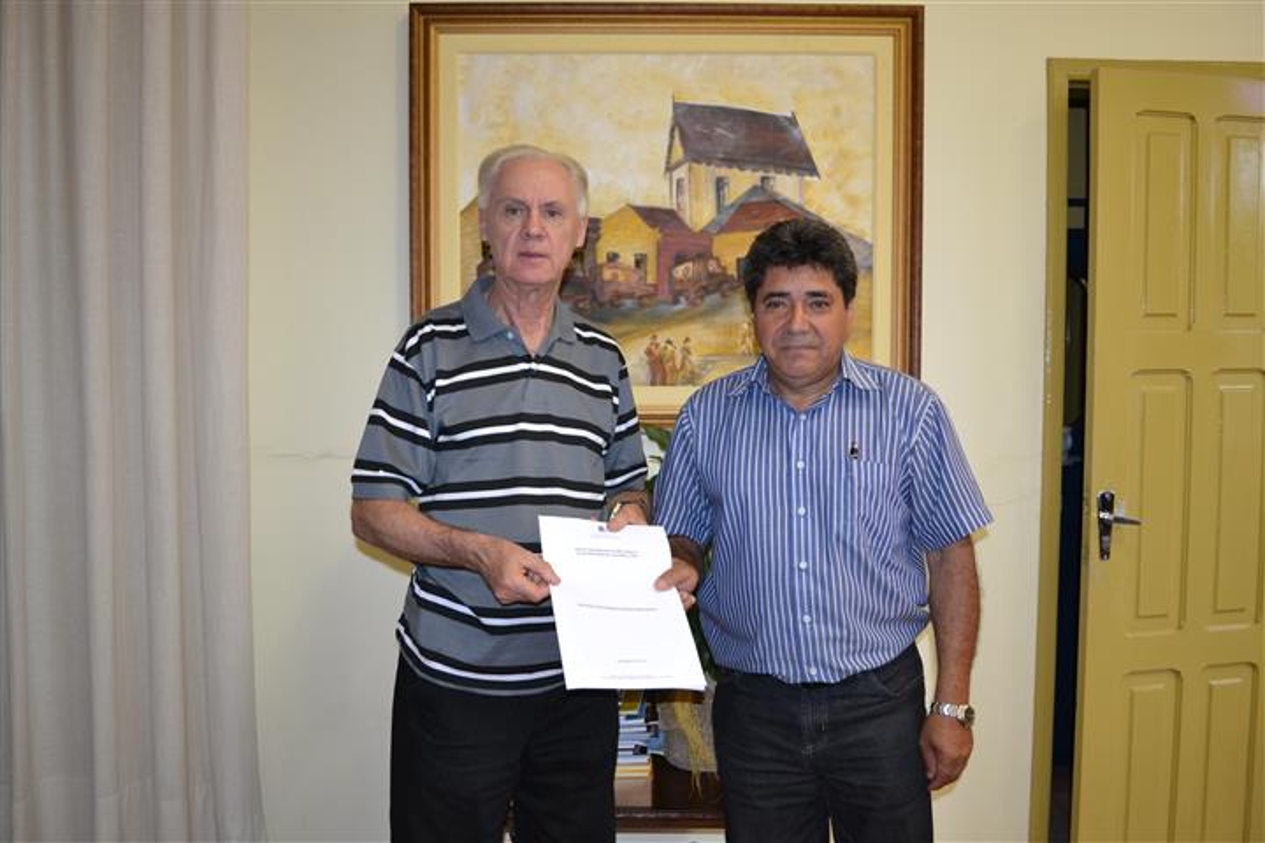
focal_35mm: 30
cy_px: 422
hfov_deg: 61.9
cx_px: 632
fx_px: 1054
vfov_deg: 43.6
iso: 1000
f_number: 3.8
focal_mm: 20
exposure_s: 1/60
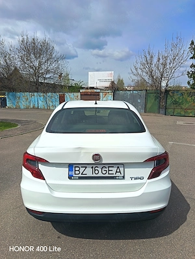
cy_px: 130
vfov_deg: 71.6
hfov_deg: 56.8
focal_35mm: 24
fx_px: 180
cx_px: 98
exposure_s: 1/1410
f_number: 1.75
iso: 100
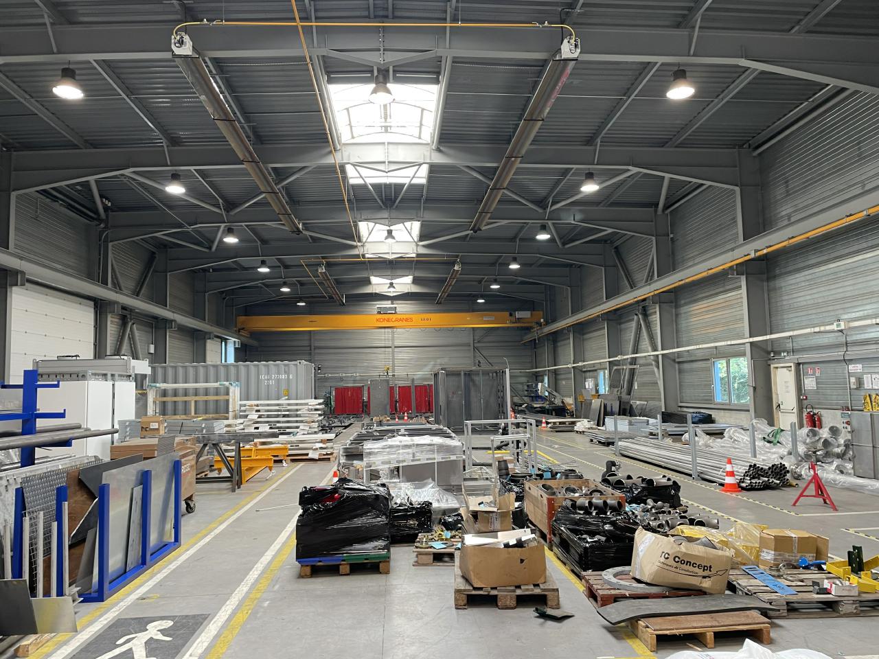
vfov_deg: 53.1
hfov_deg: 67.3
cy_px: 330
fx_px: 660
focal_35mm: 26
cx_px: 440
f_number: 1.6
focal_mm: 4.2
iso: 64
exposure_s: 1/50
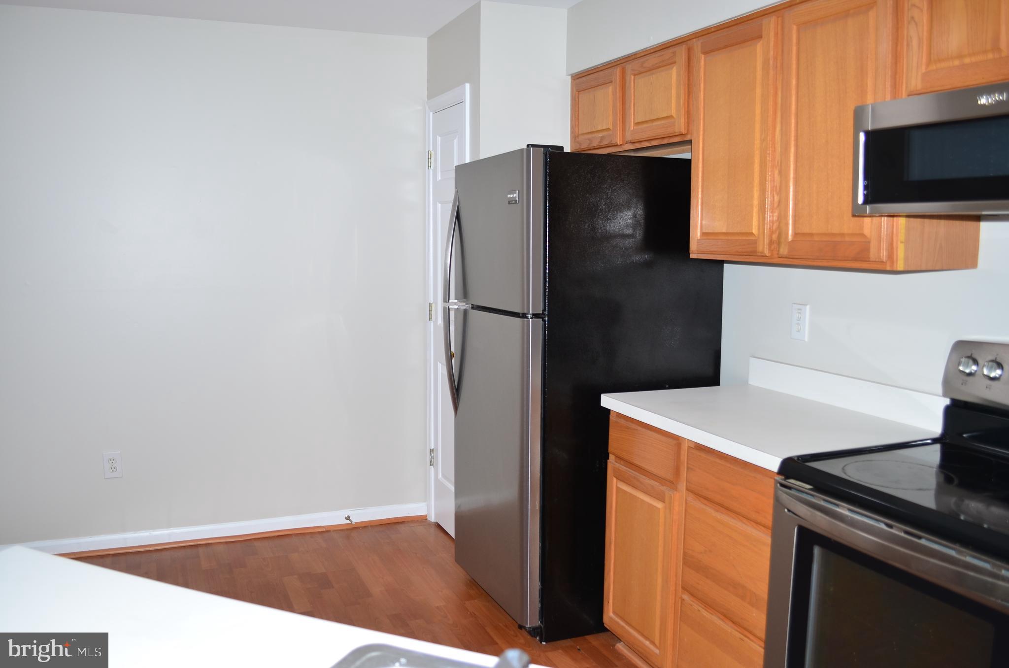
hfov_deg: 62.0
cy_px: 334
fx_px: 839
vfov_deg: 43.4
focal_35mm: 30
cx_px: 504
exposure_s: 1/100
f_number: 3.8
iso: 200
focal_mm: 20
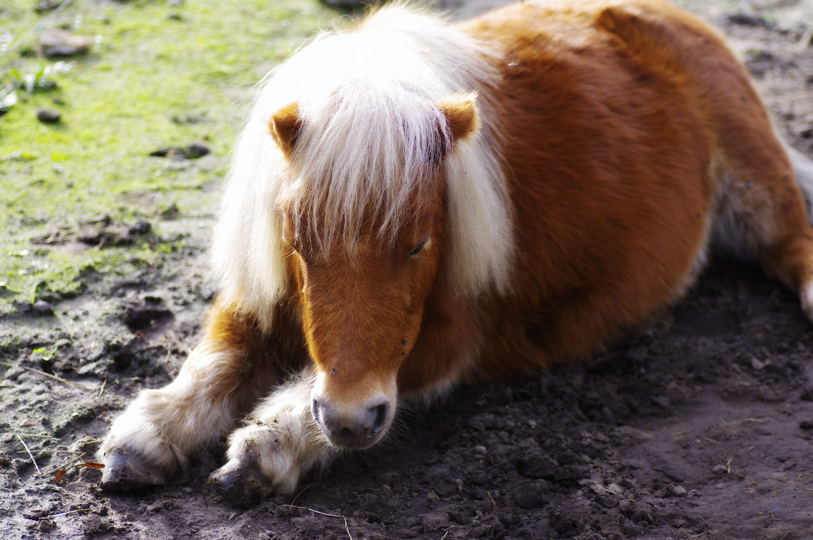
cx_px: 406
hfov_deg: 15.2
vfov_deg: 10.1
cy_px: 270
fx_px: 3045
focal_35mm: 135
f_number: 2.8
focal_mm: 90
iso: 100
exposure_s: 1/200
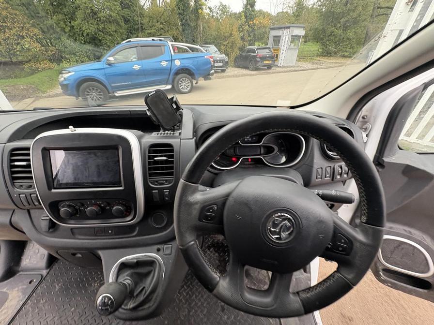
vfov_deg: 85.7
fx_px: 176
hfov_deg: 102.1
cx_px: 217
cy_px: 162
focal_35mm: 14
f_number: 2.2
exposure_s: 1/80
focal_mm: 2.22
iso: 200
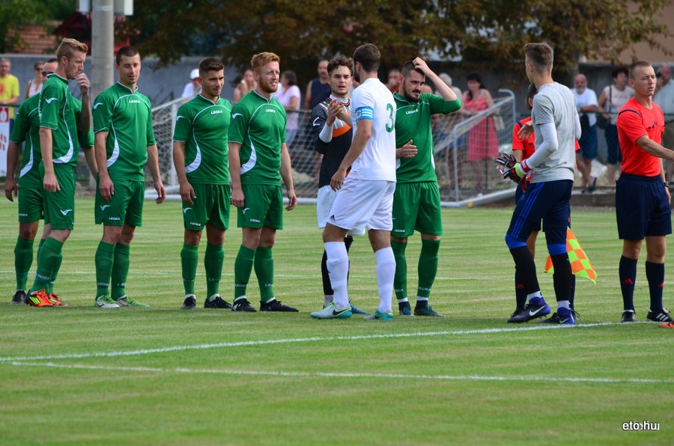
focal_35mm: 360
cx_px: 337
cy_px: 223
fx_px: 6726
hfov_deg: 5.7
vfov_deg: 3.8
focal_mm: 240
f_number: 5.3
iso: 640
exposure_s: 1/1600
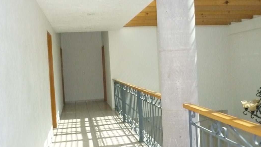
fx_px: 256
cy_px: 73
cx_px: 128
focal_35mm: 37
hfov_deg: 54.0
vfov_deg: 32.0
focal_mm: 5.5
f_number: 8
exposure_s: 1/1000
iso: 1600
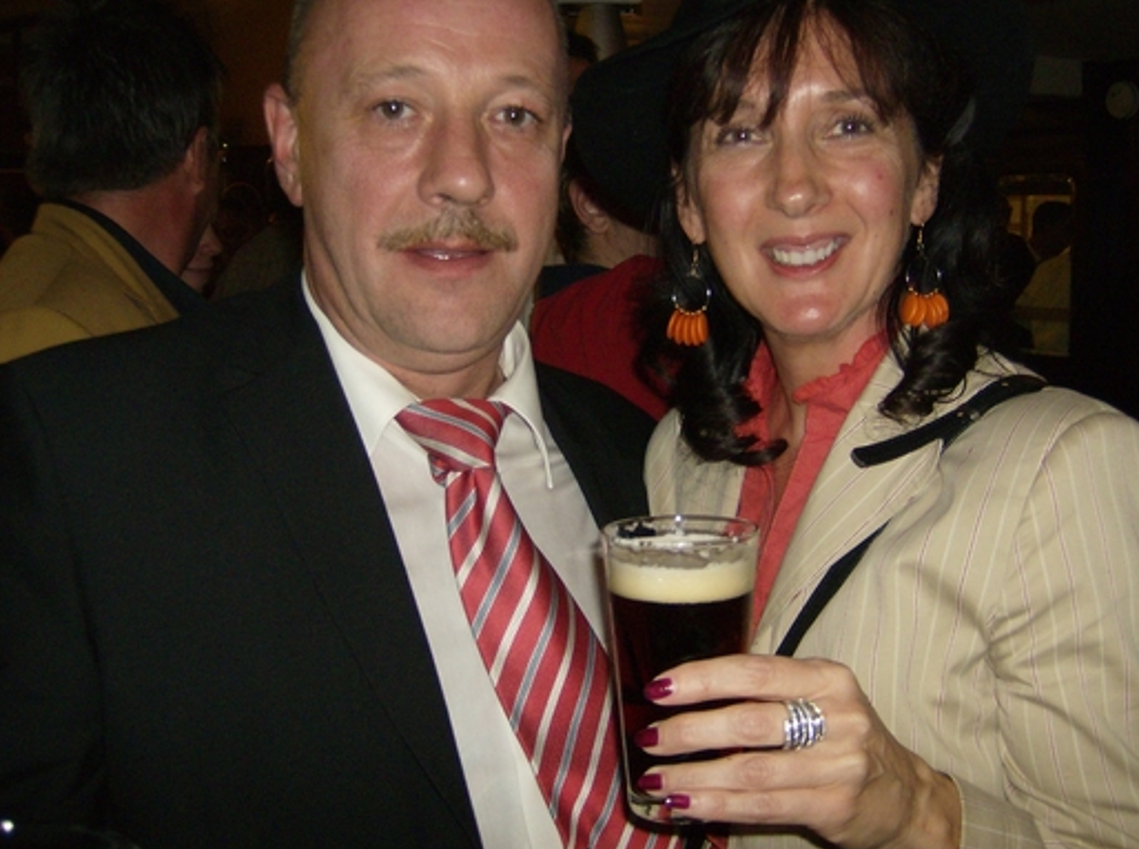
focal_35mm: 42
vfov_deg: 34.2
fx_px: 1379
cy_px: 393
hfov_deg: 44.8
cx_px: 629
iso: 200
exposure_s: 1/60
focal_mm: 6
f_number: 2.8
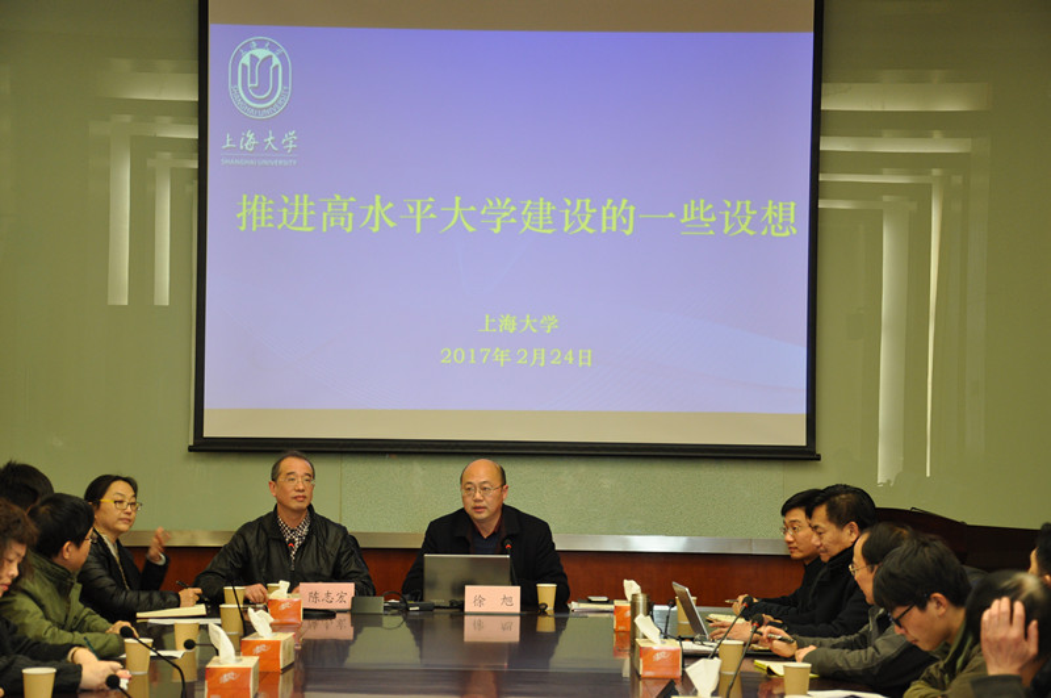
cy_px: 349
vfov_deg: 17.4
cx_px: 526
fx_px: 2274
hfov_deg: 26.0
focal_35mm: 78
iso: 640
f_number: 5.6
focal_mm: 52
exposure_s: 1/30
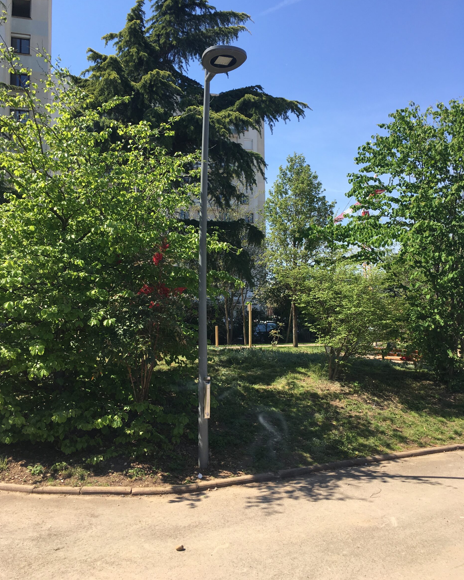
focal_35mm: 31
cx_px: 227
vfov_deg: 57.2
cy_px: 275
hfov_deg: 47.1
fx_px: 532
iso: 25
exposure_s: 1/836
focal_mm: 4.15
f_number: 2.2
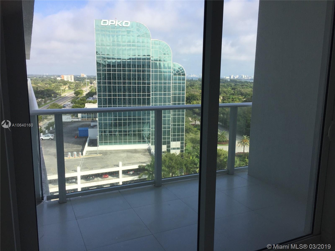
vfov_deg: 48.2
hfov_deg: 61.7
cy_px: 126
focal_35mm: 29
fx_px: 281
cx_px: 168
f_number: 2.2
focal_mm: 4.15
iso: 32
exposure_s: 1/628
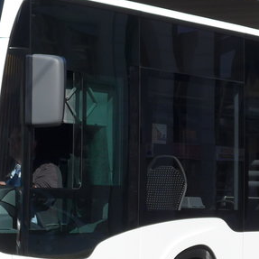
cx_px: 116
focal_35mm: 192
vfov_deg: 9.1
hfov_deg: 9.1
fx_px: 1625
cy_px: 97
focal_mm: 10.7
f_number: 3.3
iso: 80
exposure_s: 1/1000
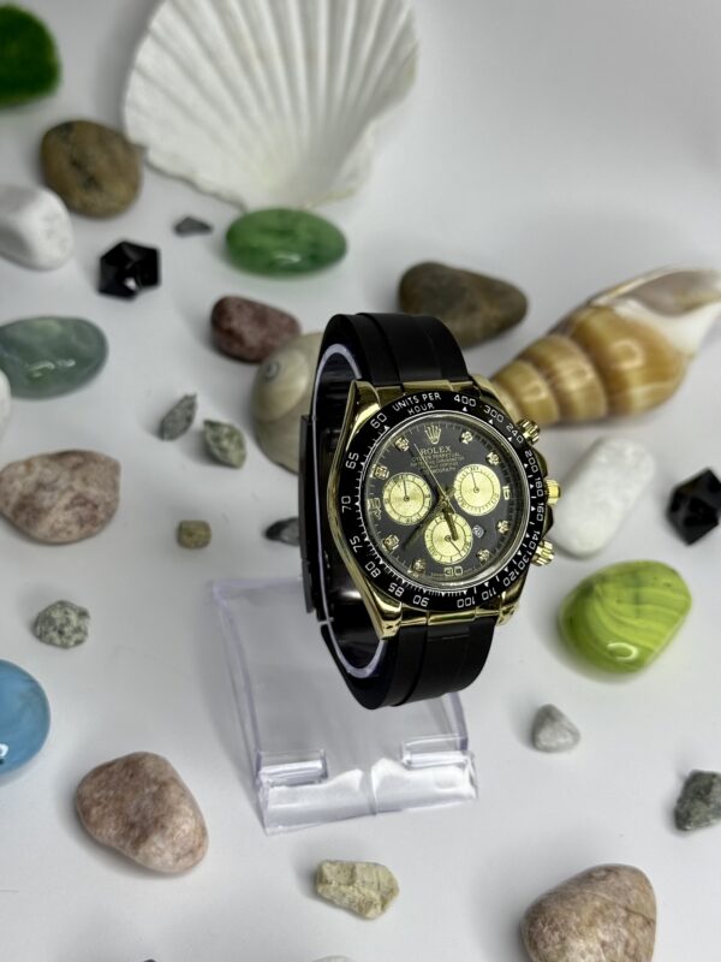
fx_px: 1333
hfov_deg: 30.3
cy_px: 481
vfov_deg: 39.7
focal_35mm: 48
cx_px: 360
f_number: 1.78
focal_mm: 6.76
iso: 100
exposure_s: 1/261
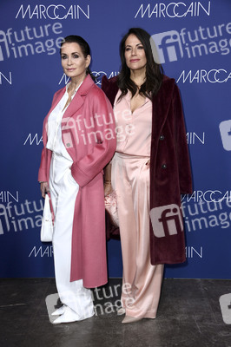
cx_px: 116
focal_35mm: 48
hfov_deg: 28.0
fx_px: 463
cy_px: 174
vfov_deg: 41.1
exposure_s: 1/250
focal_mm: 48
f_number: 5.6
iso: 800
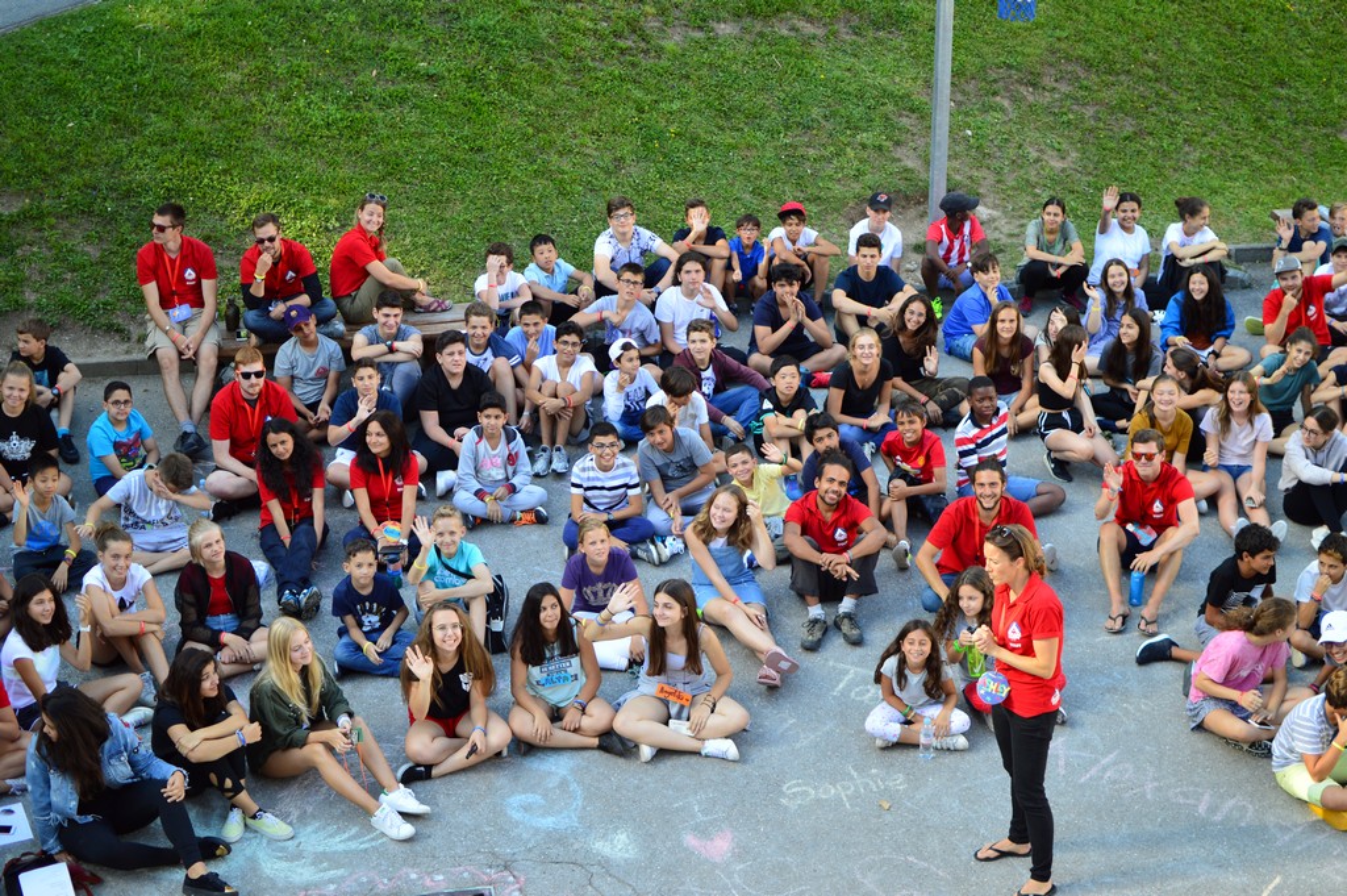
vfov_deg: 25.7
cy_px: 448
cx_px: 674
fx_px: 1963
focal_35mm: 52
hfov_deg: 37.9
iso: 100
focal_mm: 35
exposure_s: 1/400
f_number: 1.8
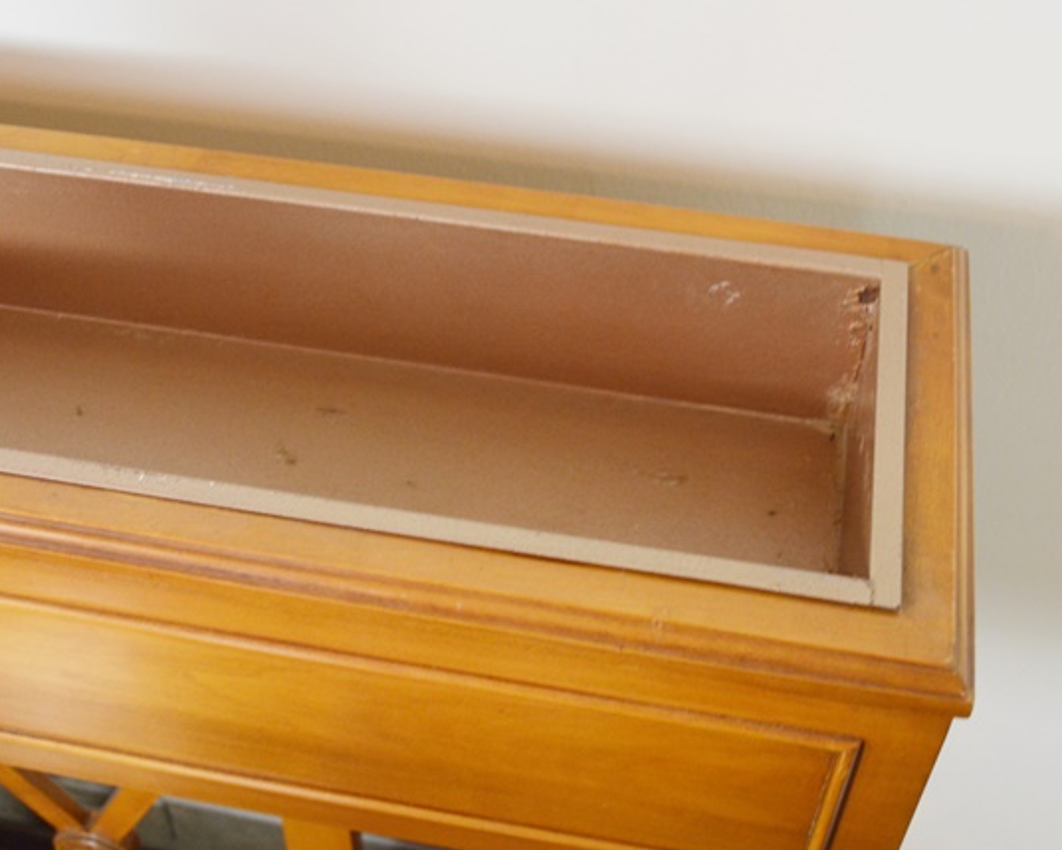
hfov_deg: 35.9
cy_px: 371
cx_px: 468
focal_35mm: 52
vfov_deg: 29.1
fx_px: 1635
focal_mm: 22
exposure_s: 1/40
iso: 800
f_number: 3.8
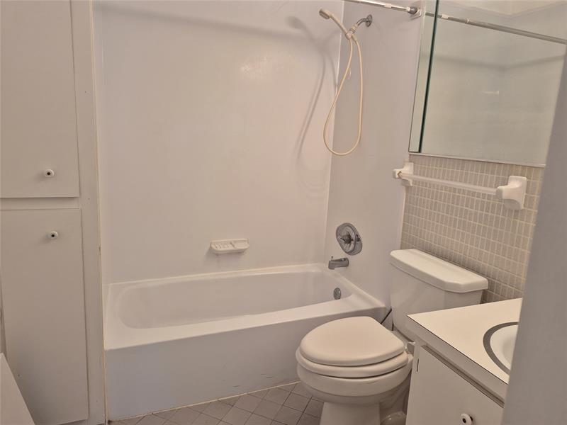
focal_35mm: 23
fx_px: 377
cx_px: 284
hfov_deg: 73.9
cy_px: 212
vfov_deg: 58.9
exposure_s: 1/120
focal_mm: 5.4
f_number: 1.8
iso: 80
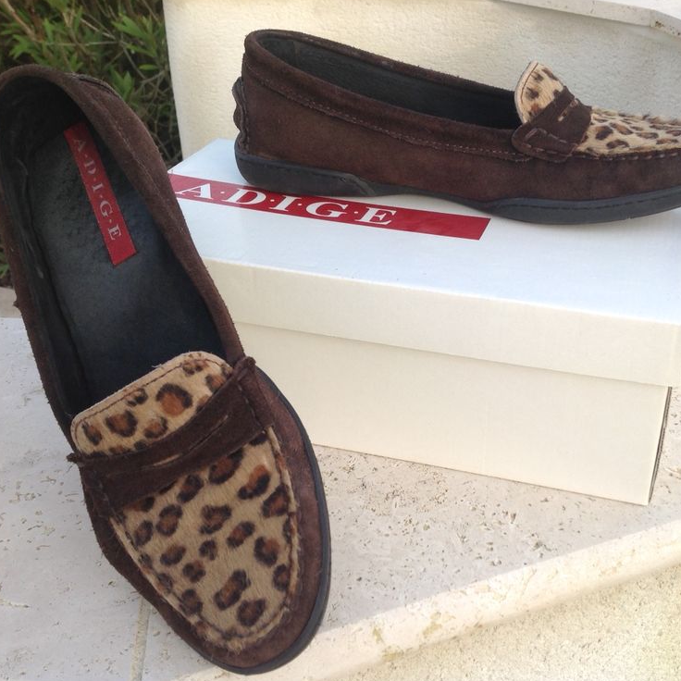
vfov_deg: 40.0
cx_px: 423
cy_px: 343
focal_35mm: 42
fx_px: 935
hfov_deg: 39.8
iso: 50
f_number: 2.4
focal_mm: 4.28
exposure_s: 1/373
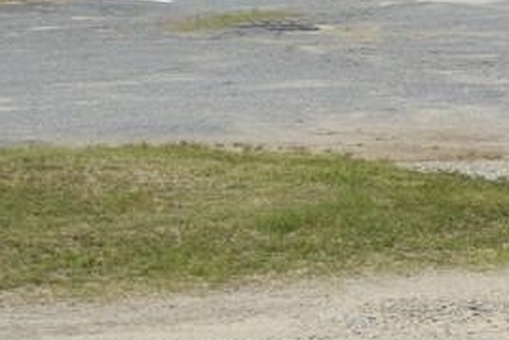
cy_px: -83
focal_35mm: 186
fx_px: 2631
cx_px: 1197
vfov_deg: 7.3
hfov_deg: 9.8
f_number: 10
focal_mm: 26
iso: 100
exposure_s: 1/200
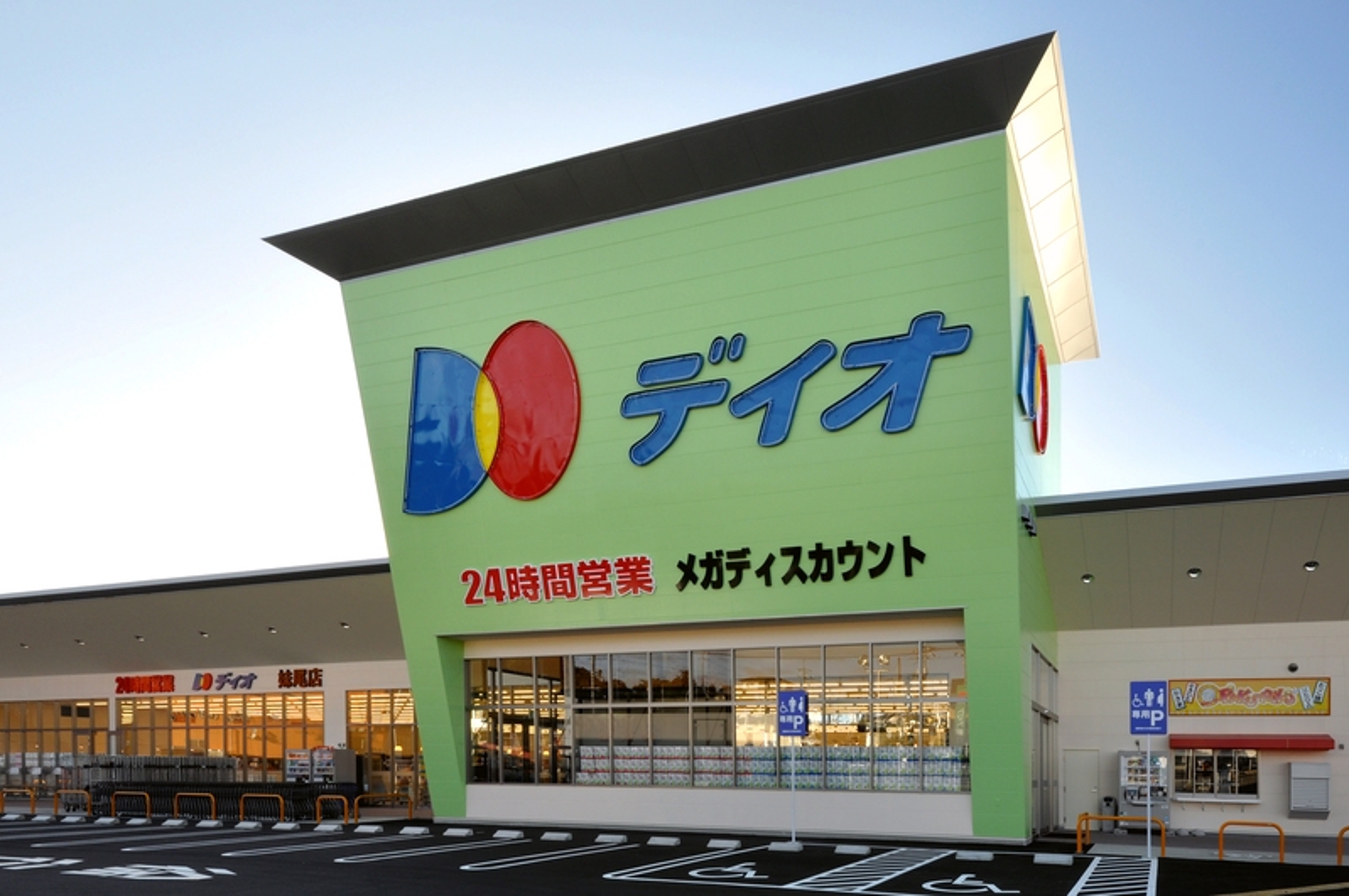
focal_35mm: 20
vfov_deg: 63.1
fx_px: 730
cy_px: 448
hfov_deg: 85.5
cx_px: 674
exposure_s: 1/40
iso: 200
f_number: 18
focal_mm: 13
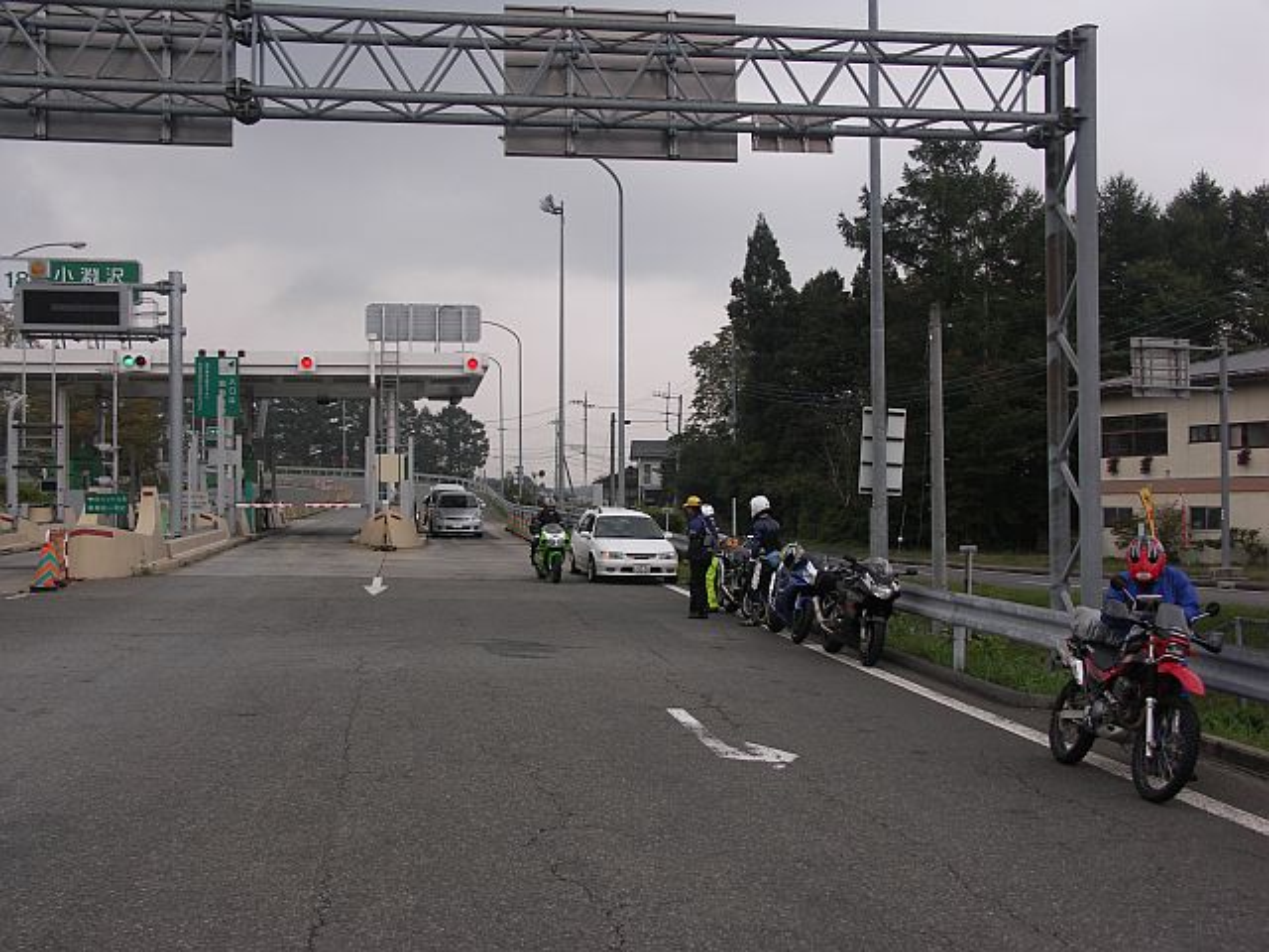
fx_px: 1613
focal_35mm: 44
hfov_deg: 42.9
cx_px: 634
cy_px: 476
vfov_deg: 32.9
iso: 50
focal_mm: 11.4
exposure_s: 1/100
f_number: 3.2
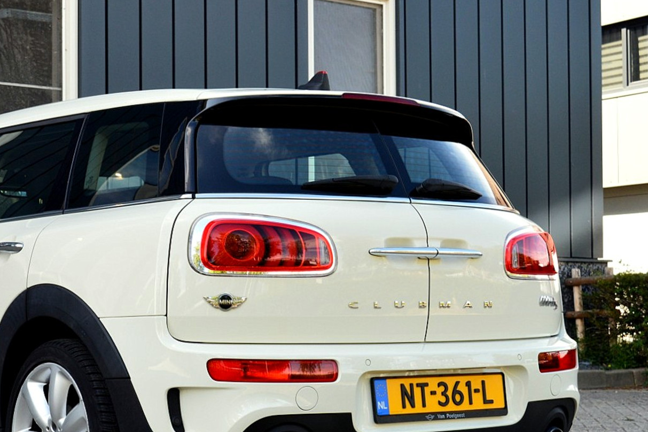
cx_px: 163
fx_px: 1368
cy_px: 293
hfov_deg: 26.3
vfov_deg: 17.9
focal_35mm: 76
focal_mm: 32
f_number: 9
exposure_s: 1/160
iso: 400
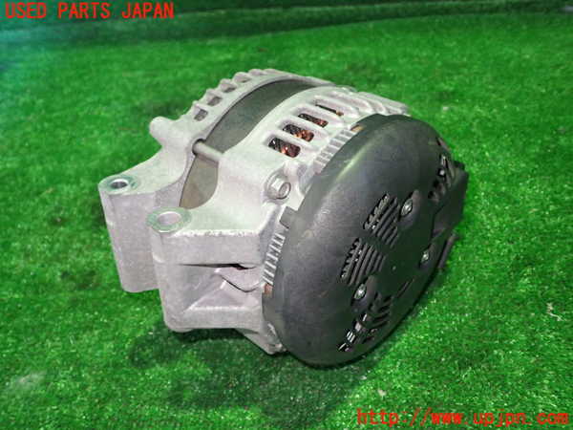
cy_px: 215
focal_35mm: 30
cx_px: 286
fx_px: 497
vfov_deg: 46.8
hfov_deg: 60.0
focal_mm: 5.4
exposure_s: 1/30
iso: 640
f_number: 2.3
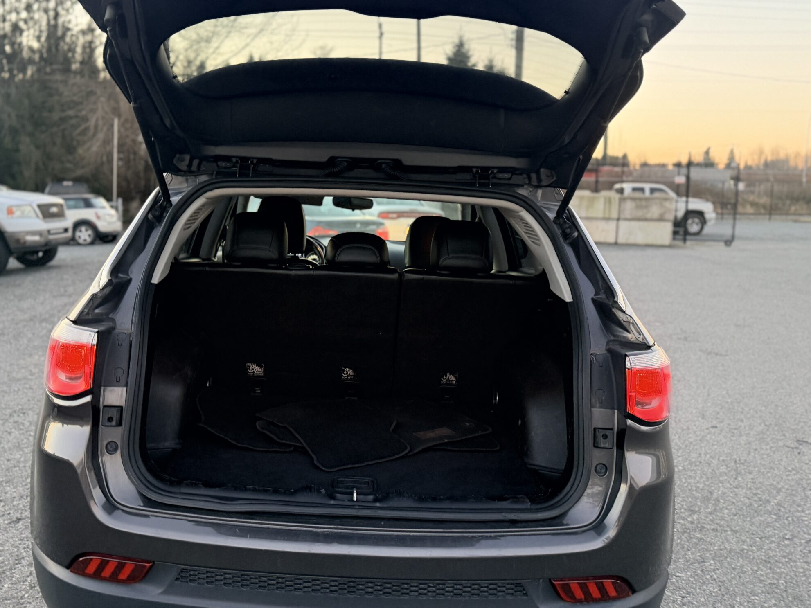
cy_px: 269
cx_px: 337
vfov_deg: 45.4
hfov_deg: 58.0
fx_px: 726
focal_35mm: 31
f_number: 1.78
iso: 320
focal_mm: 6.76
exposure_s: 1/60
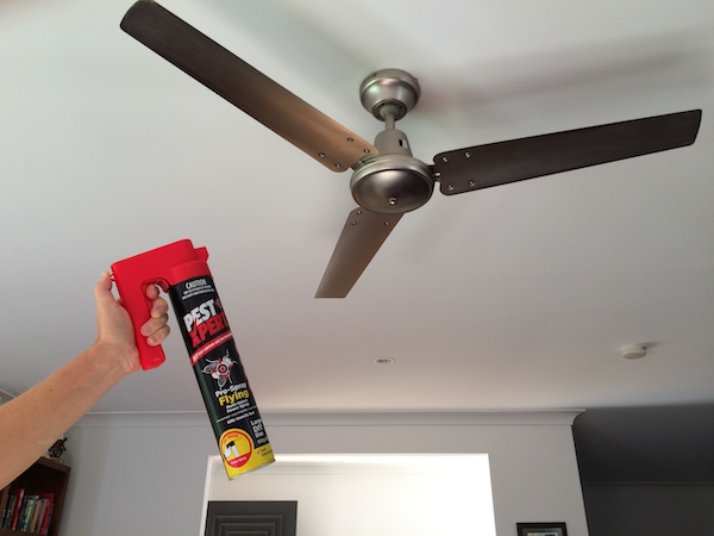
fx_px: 598
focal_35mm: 29
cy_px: 268
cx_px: 357
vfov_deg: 48.2
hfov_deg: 61.7
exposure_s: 1/60
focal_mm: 4.15
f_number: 2.2
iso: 40
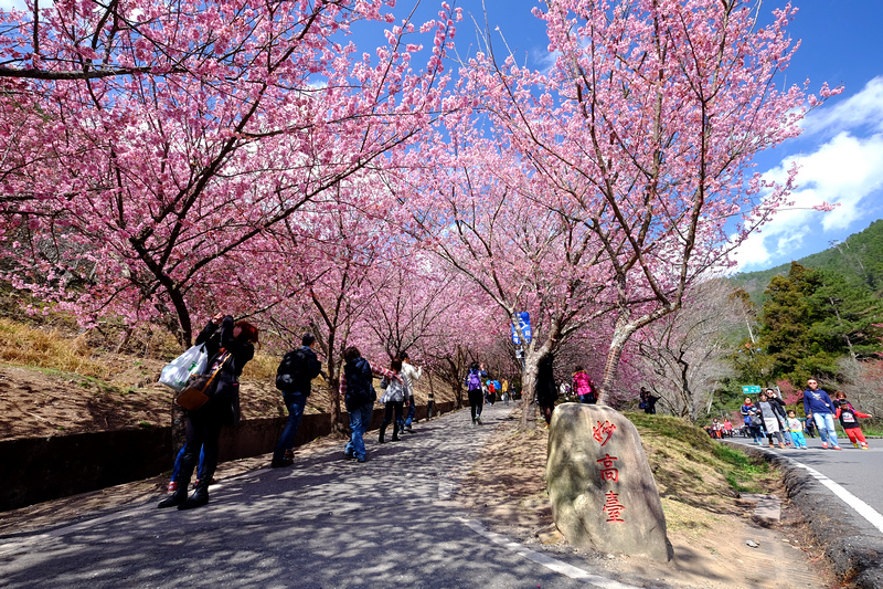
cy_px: 294
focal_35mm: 15
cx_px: 442
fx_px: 368
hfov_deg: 100.4
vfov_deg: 77.3
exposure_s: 1/45
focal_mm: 10
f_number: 9
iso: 200
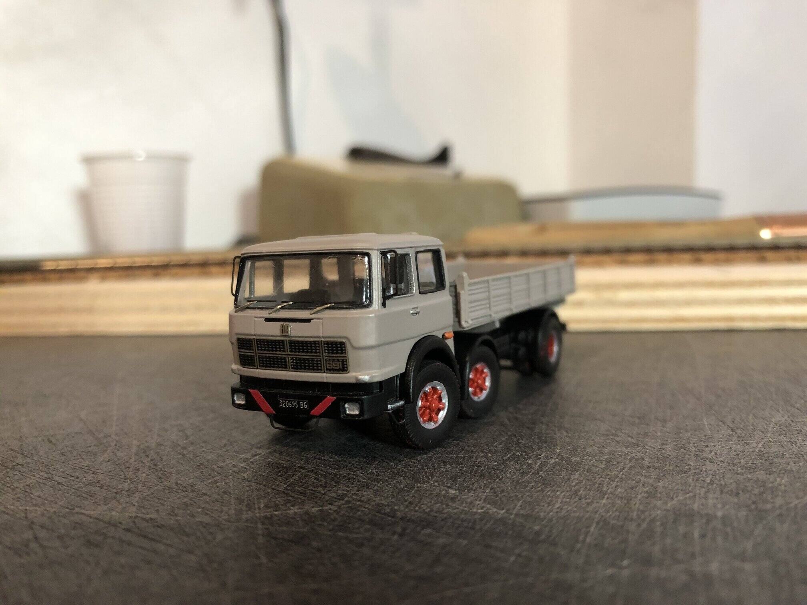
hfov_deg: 63.4
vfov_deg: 49.7
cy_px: 302
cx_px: 404
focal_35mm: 28
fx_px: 653
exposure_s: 1/14
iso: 100
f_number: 1.8
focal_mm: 3.99
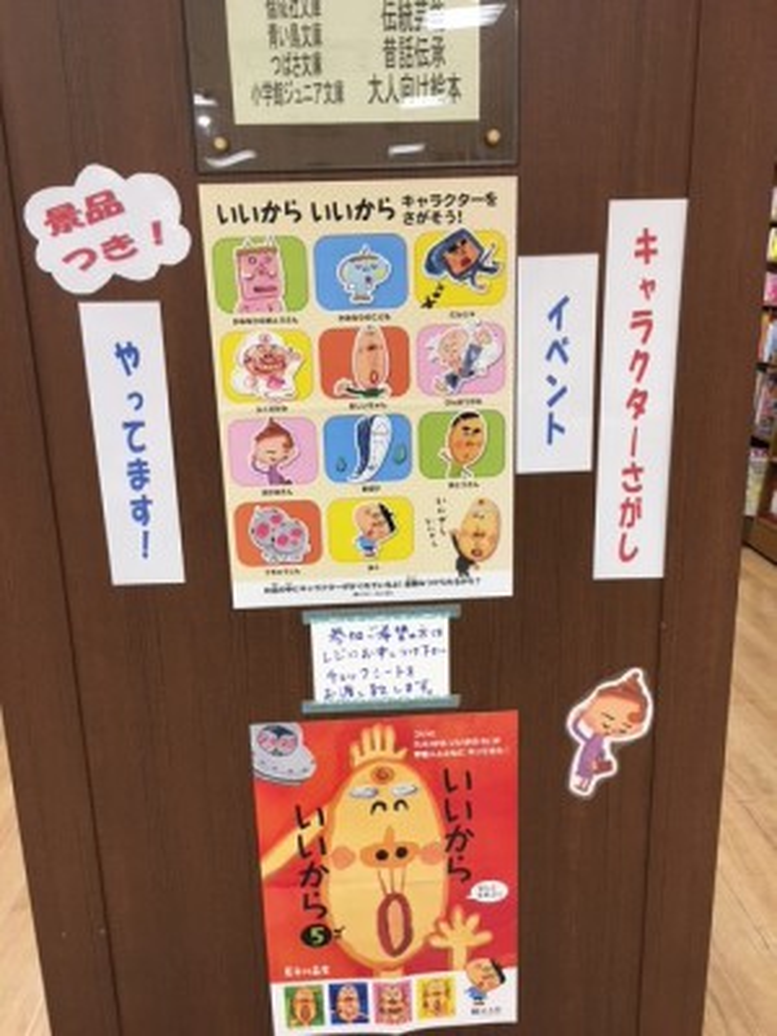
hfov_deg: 48.2
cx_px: 388
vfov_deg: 61.7
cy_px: 518
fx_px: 868
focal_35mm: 29
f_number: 2.2
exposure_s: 1/30
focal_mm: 4.15
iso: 40
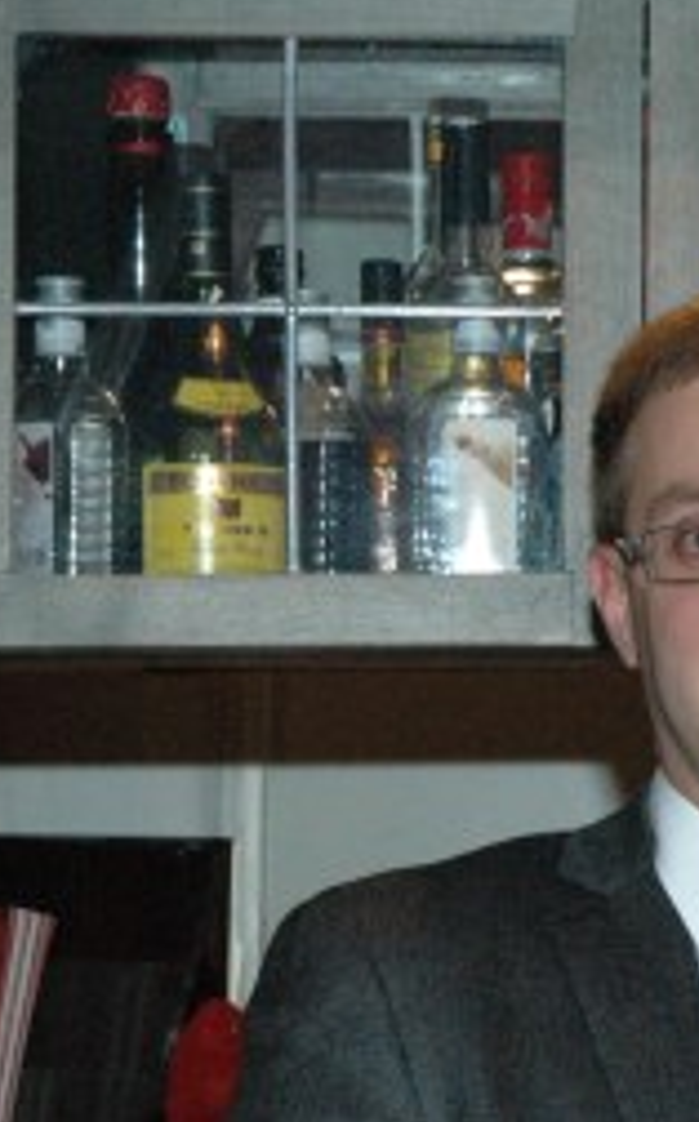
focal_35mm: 168
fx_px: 5132
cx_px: 913
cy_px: 712
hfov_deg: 7.7
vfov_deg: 12.5
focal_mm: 46
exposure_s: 1/60
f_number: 7.1
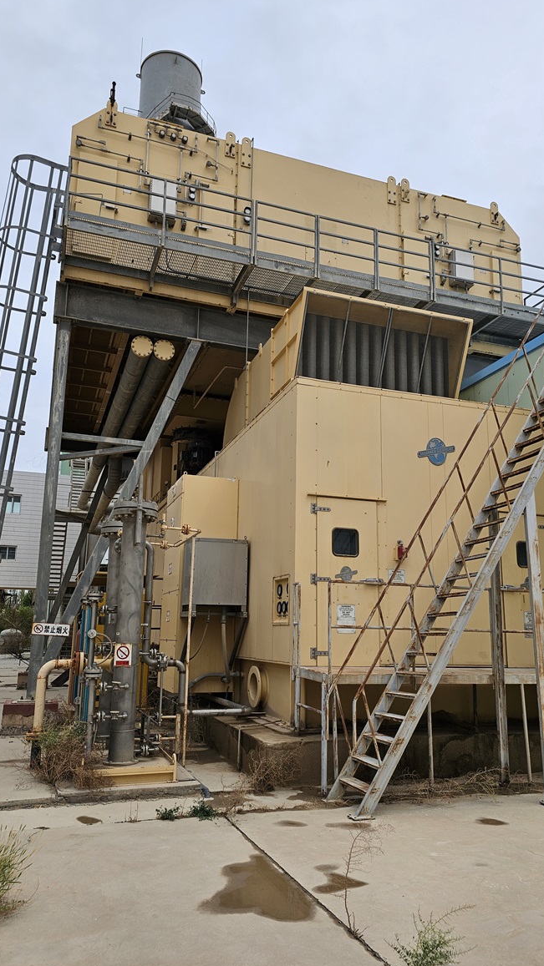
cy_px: 496
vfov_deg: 71.9
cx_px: 277
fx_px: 667
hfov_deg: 44.4
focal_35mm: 26
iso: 10
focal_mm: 6.3
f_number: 1.7
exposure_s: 1/1090
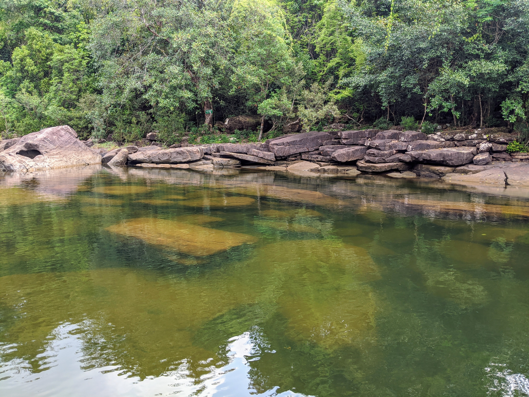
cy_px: 198
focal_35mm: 27
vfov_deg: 51.4
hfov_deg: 65.3
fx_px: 413
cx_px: 264
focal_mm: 4.44
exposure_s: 1/249
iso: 47
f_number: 1.8
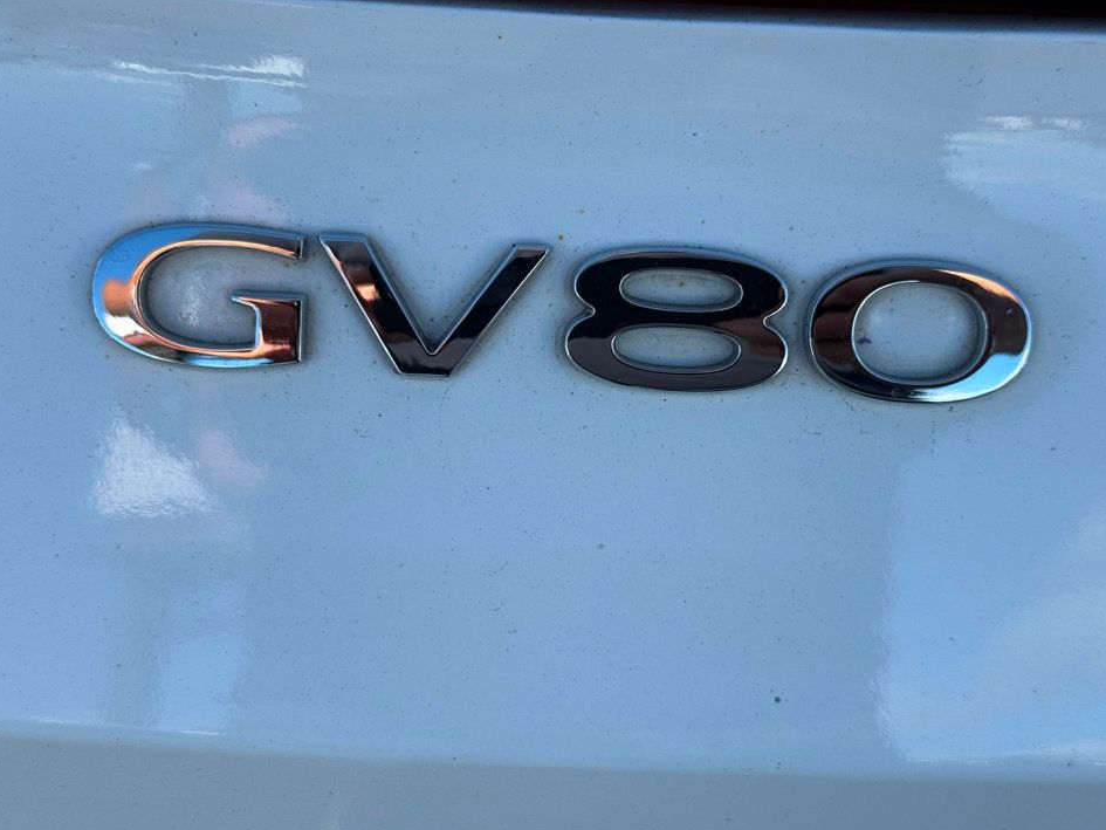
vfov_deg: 28.0
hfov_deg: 36.8
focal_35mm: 52
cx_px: 536
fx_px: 1662
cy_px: 392
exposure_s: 1/1980
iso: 64
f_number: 1.78
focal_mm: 6.76
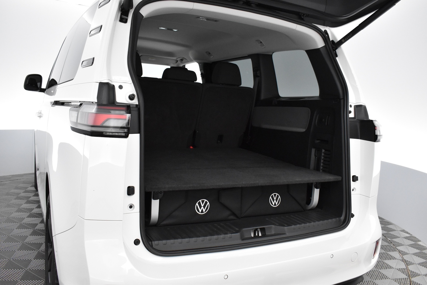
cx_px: 214
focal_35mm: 30
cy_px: 142
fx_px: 356
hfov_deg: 61.9
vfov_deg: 43.6
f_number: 5
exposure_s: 1/100
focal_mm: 20
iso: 3200
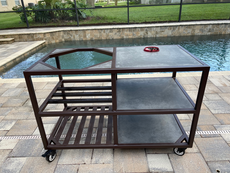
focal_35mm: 26
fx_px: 173
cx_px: 115
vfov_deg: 53.1
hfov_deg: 67.3
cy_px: 86
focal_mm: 5.1
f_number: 1.6
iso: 64
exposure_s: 1/121
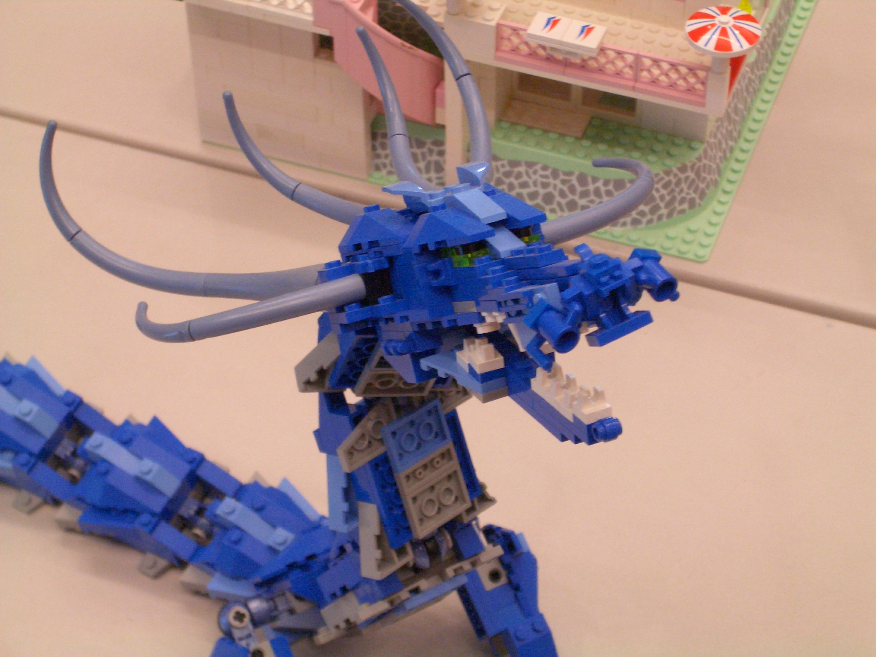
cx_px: 438
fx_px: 2227
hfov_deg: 22.3
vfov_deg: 16.8
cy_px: 328
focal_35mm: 88
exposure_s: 1/40
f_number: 4.4
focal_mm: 14.6
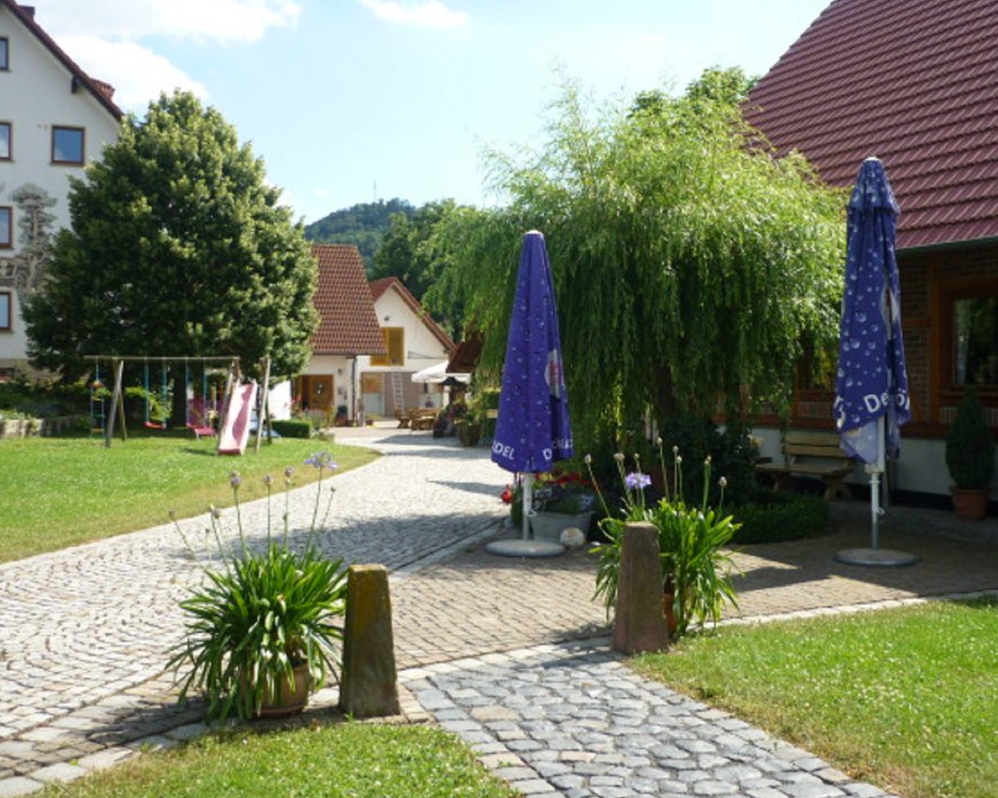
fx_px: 1093
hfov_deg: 49.0
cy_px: 375
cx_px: 553
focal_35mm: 37
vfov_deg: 40.1
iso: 80
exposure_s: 1/640
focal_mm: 5.5
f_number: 2.8
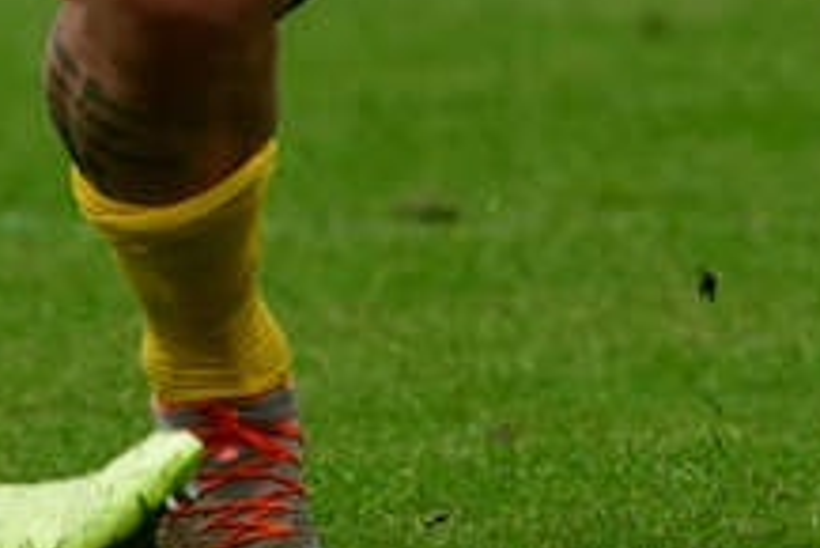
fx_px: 64479
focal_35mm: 2829
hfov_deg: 0.7
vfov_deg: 0.5
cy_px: -675
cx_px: -155
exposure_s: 1/1000
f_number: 6.3
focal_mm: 400
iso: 800
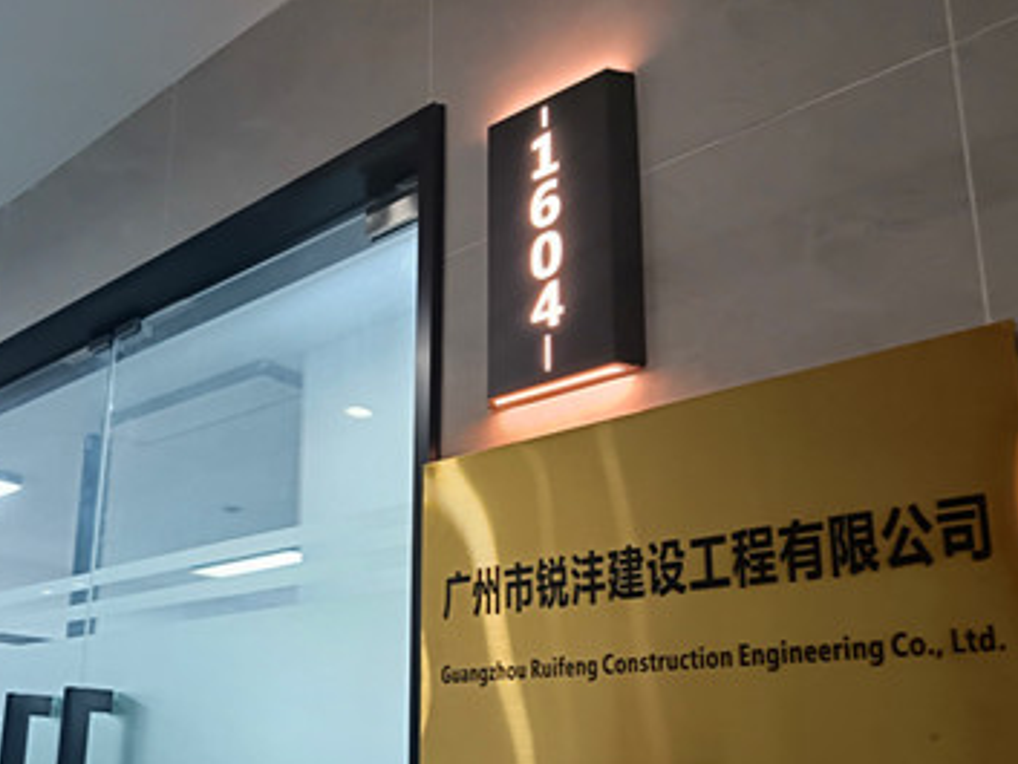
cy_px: 535
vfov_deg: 41.0
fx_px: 1000
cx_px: 378
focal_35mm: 34
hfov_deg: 53.3
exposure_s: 1/33.3
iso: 753
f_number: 1.75
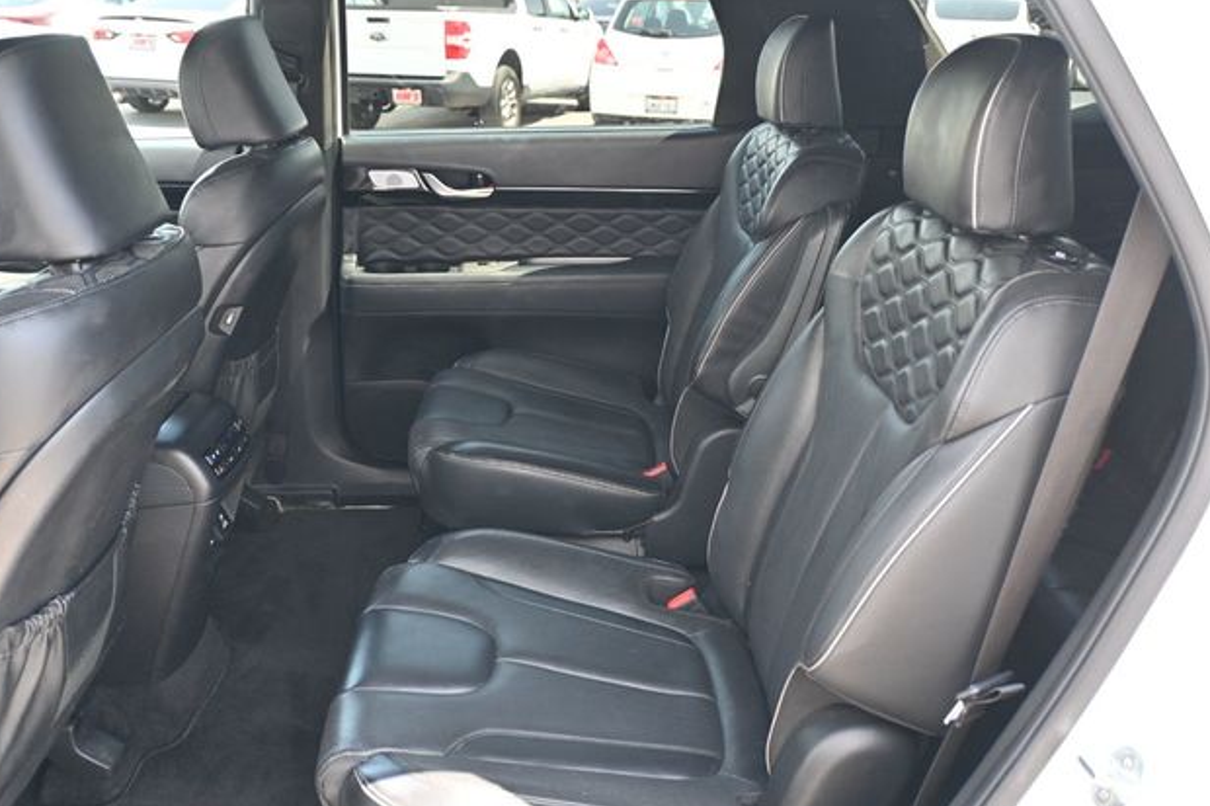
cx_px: 595
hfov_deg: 57.9
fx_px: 1093
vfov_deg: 40.5
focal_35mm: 33
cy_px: 410
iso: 900
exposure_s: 1/125
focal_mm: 21
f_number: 4
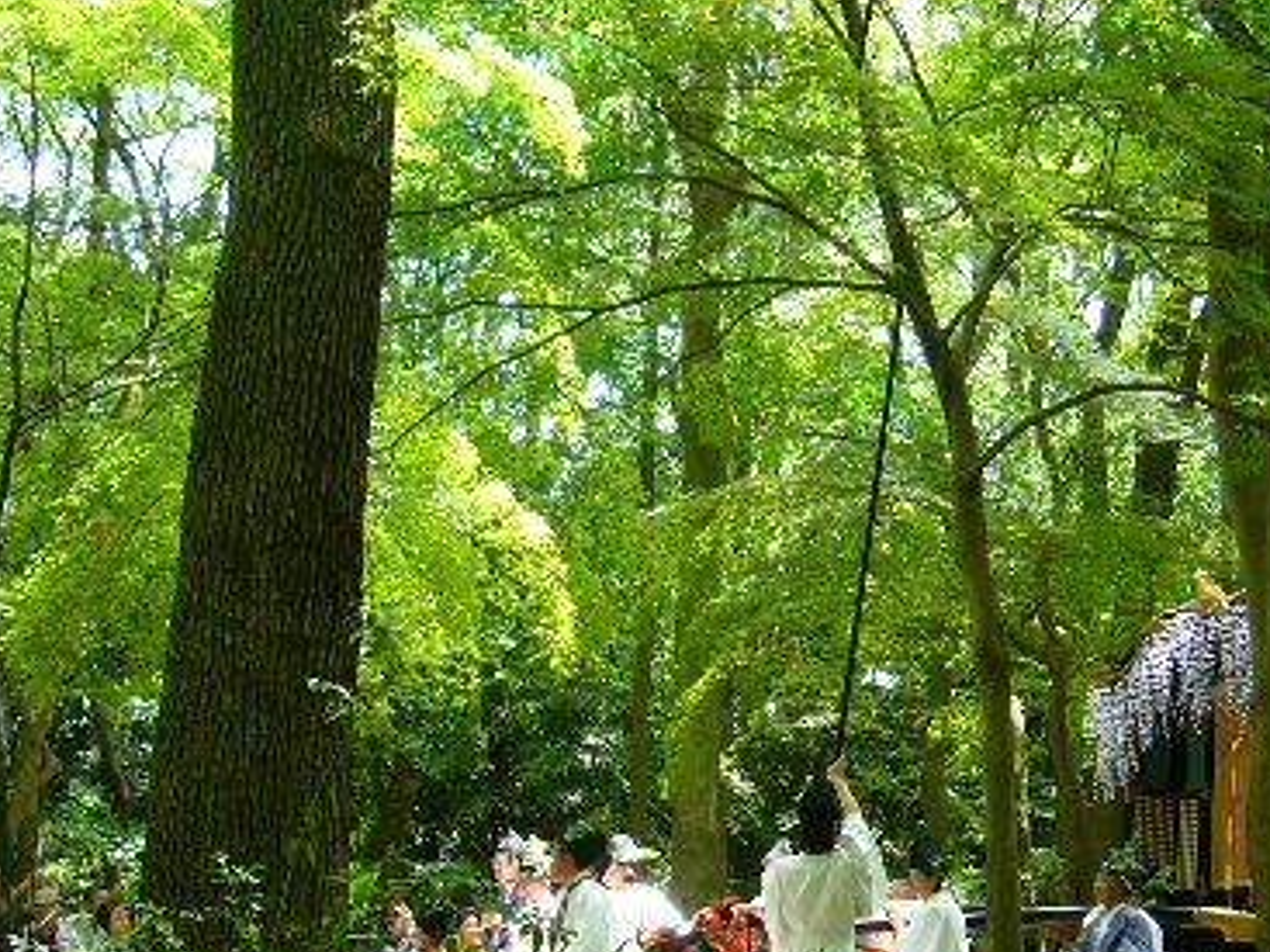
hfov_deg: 31.7
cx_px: 713
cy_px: 672
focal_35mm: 61
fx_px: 2237
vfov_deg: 23.8
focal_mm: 5.8
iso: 80
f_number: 2.8
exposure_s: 1/40
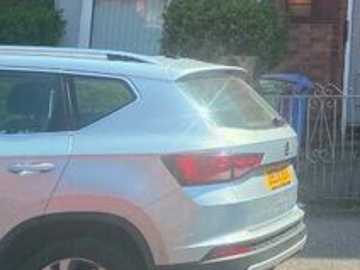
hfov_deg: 19.2
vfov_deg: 16.0
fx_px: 894
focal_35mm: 86
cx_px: 579
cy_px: -111
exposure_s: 1/1300
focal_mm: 4.25
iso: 32
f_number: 1.8
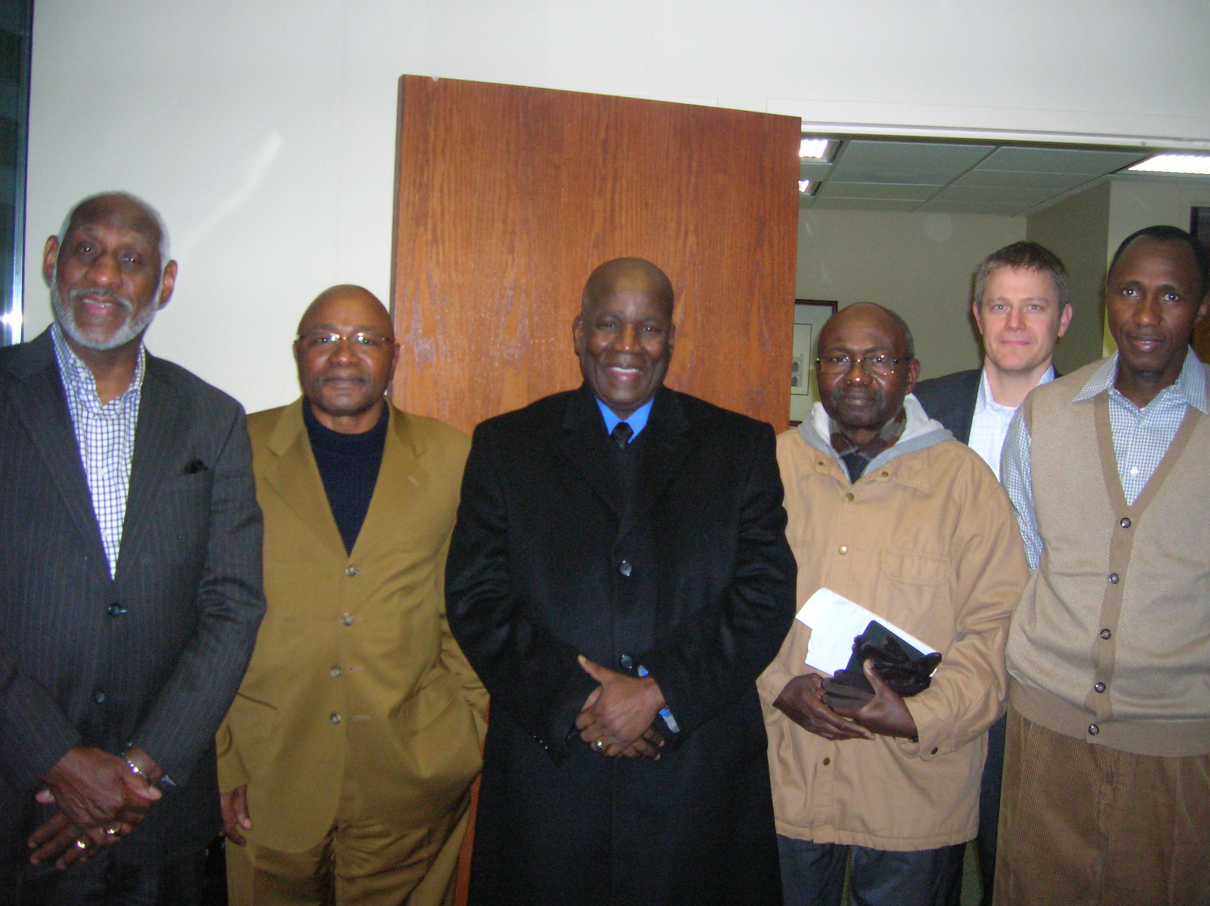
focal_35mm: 34
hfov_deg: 54.0
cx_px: 605
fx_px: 1187
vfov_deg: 41.7
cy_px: 453
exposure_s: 1/60.1
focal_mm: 5.7
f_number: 2.9
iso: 200
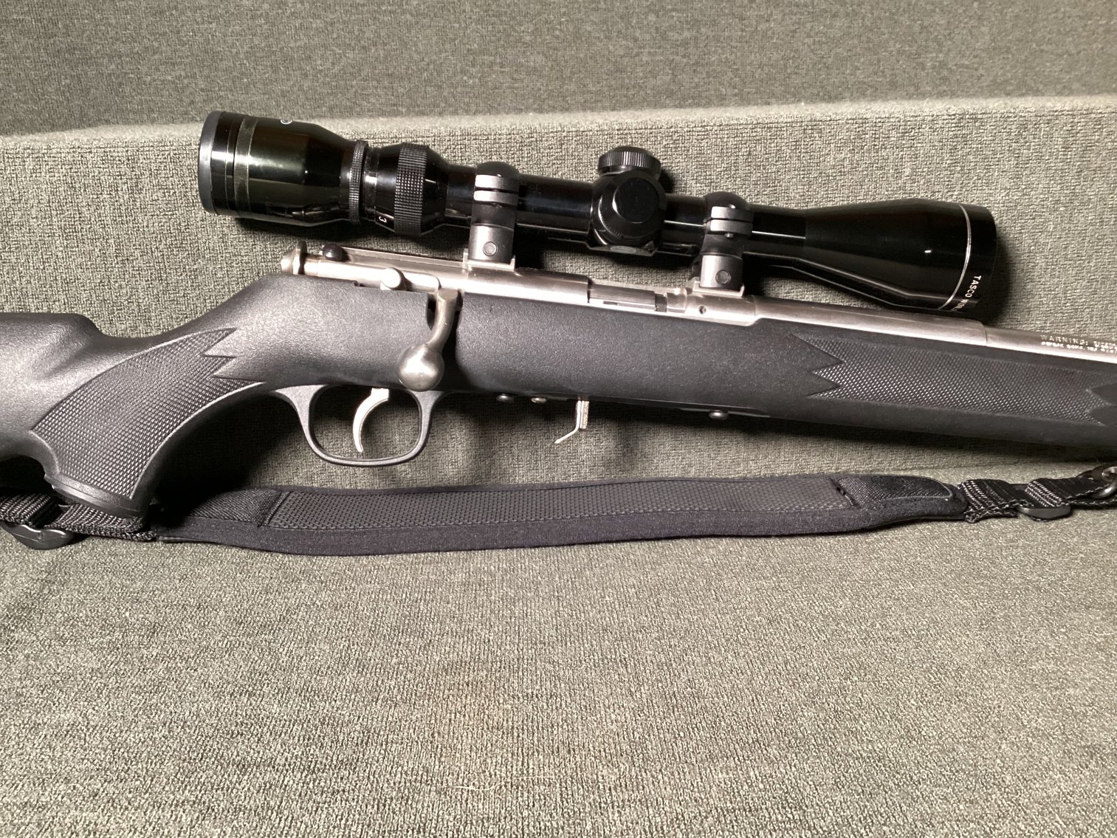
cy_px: 419
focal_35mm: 31
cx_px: 558
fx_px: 1000
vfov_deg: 45.4
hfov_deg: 58.3
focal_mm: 3.3
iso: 400
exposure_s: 1/30
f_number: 2.4
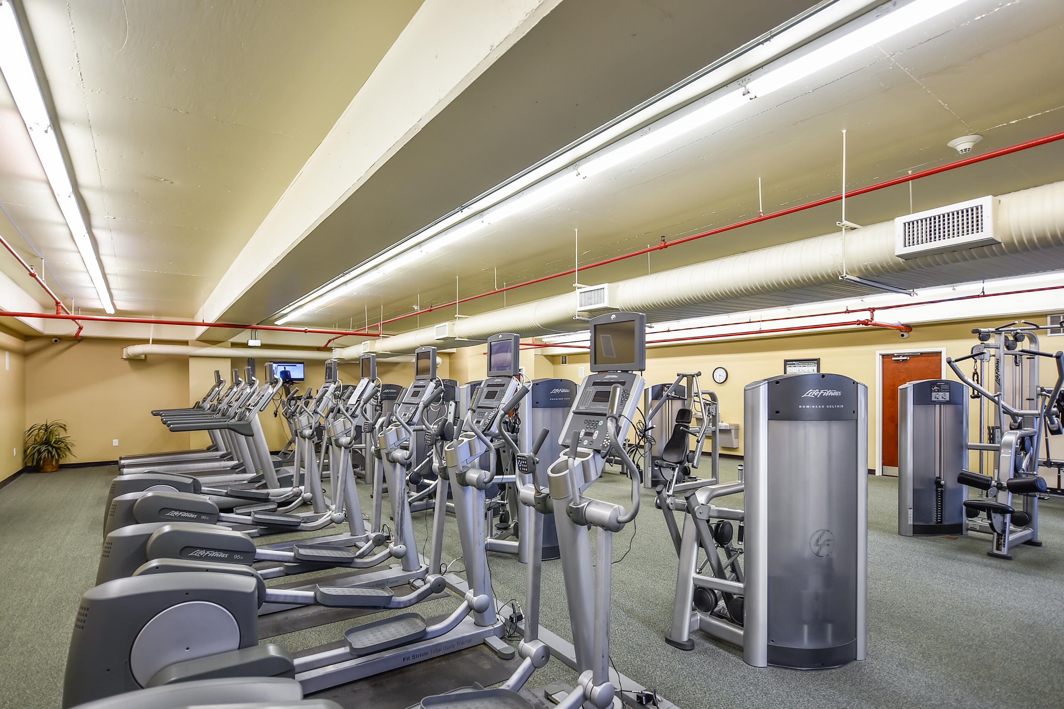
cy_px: 354
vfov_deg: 67.4
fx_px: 532
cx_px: 532
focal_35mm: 18
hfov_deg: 90.0
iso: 100
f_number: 2.8
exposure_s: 1/30
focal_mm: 18
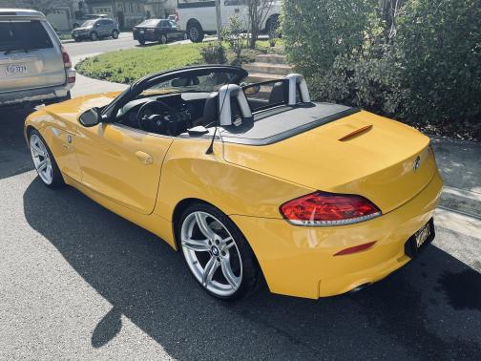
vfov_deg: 53.1
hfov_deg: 67.3
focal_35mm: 26
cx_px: 240
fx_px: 361
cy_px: 180
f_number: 1.6
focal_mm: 5.1
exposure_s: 1/1946
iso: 32
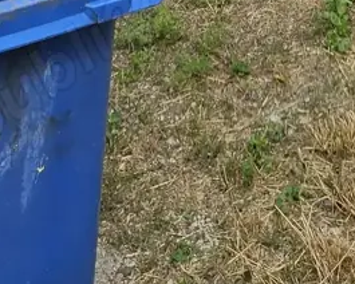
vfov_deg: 10.1
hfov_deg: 16.9
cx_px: 261
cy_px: -573
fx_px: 1187
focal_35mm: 113
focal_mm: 5.4
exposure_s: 1/1084
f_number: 1.8
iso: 25
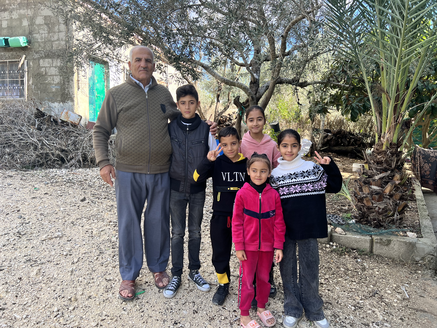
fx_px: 328
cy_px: 164
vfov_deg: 53.1
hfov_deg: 67.3
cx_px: 218
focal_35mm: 26
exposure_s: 1/531
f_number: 1.5
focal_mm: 5.7
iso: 50
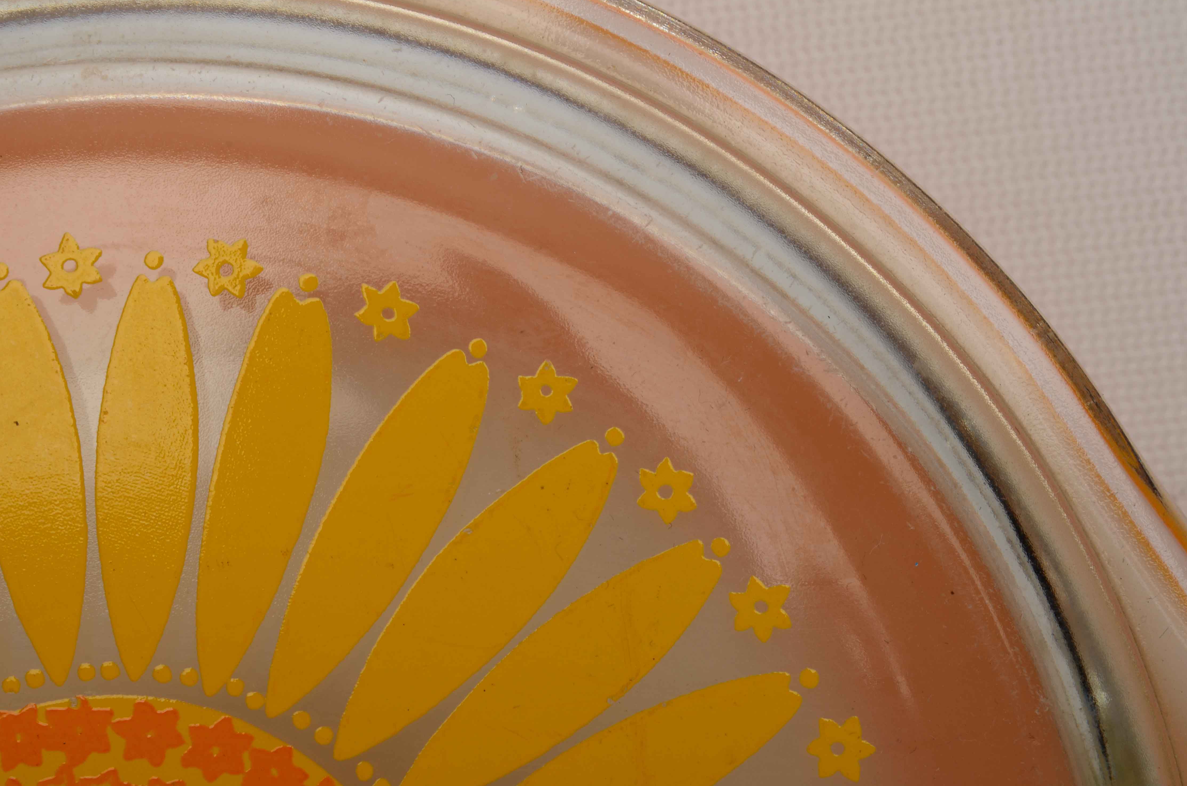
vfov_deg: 14.9
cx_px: 543
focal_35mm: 92
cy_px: 433
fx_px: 3012
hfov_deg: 22.3
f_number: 25
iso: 100
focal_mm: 55
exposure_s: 1/160
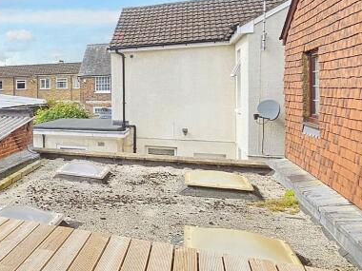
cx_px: -59
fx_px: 366
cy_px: 104
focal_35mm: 35
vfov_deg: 40.4
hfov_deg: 39.8
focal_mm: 2.2
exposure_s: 1/986
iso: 50
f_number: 2.2
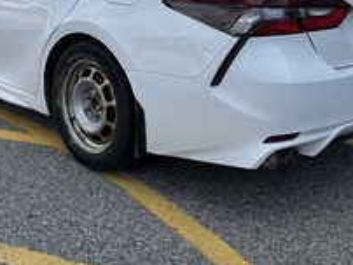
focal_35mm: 54
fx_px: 551
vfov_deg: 26.4
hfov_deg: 35.3
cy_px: 39
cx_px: 135
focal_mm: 5.96
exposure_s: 1/2398
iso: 50
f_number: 1.6
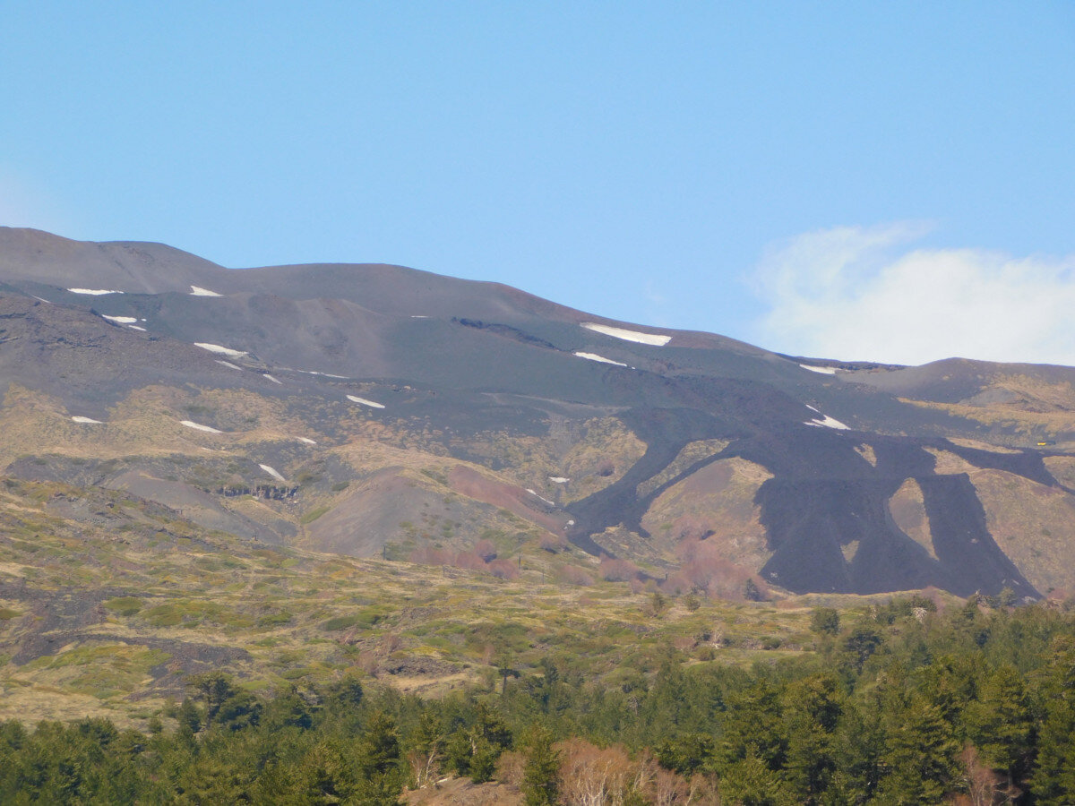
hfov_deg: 11.6
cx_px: 538
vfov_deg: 8.7
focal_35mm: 170
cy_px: 403
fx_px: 5279
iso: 125
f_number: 5.3
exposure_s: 1/500
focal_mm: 30.1
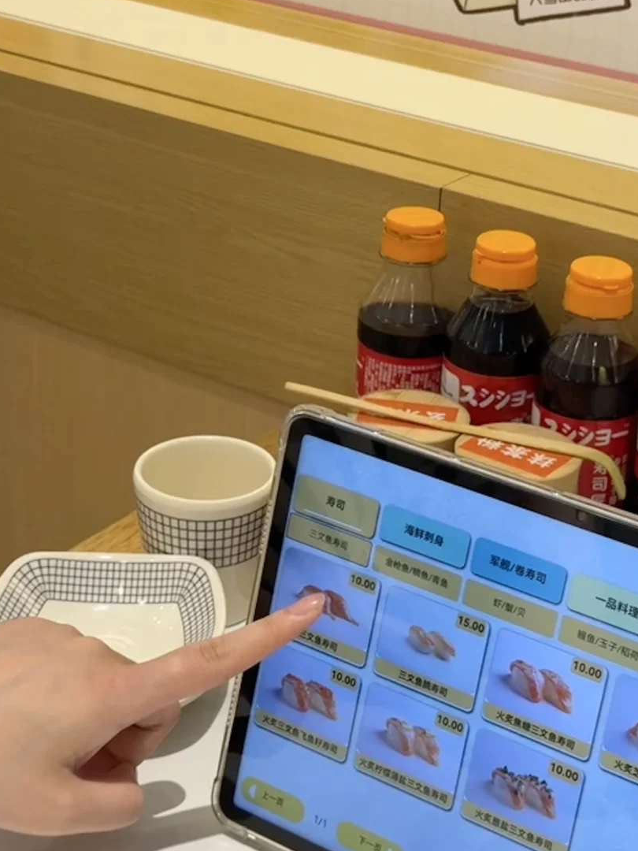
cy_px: 385
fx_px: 1573
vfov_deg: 30.2
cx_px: 404
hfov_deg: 22.9
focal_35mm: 64
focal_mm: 6.76
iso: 100
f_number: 1.78
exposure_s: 1/100
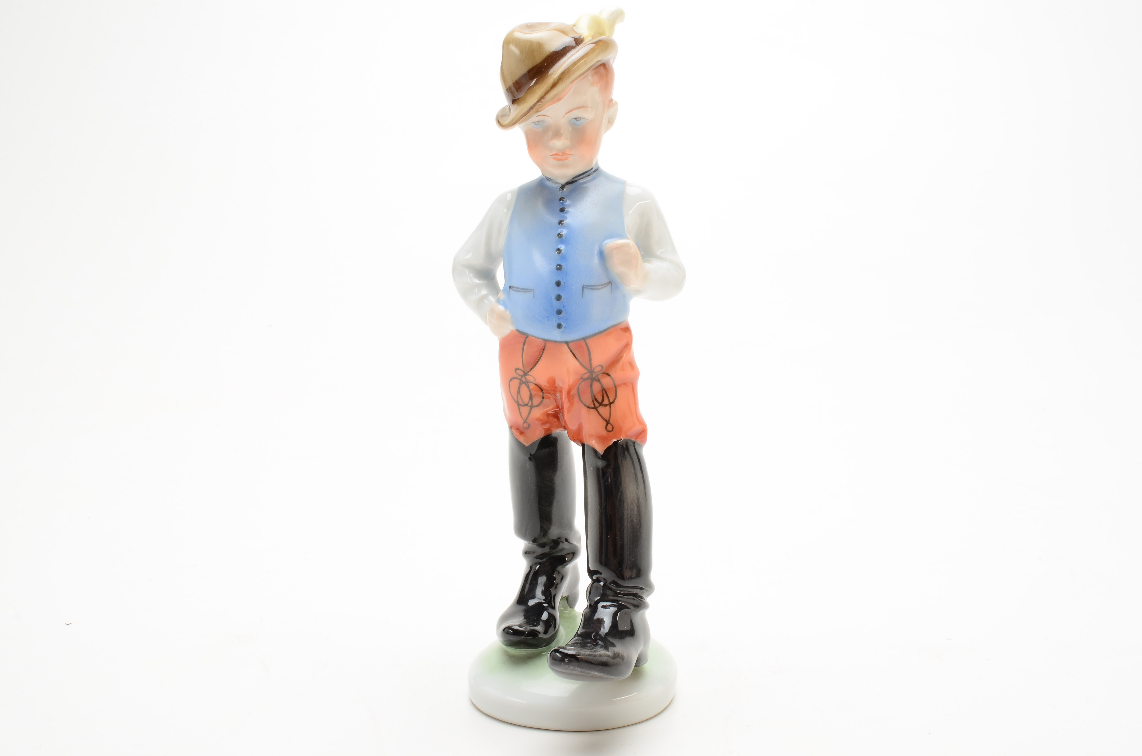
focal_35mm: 45
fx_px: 1425
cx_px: 571
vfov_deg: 29.7
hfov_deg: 43.7
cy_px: 378
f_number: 20
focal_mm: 30
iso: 100
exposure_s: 1/160
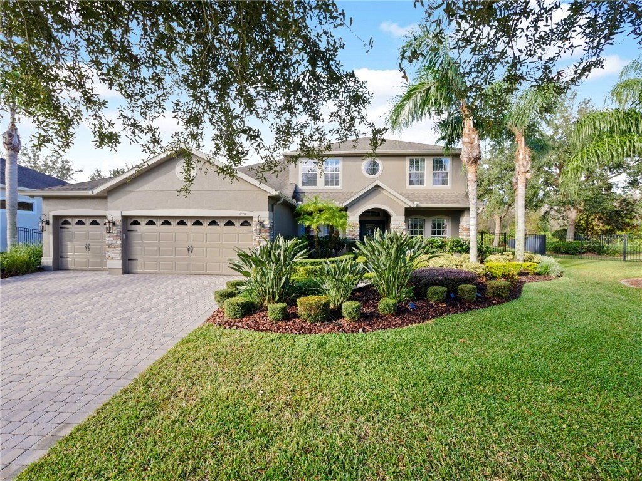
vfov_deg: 85.7
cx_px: 321
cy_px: 240
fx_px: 260
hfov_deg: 102.1
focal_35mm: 14
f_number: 5
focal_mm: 7
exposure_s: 1/160
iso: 200
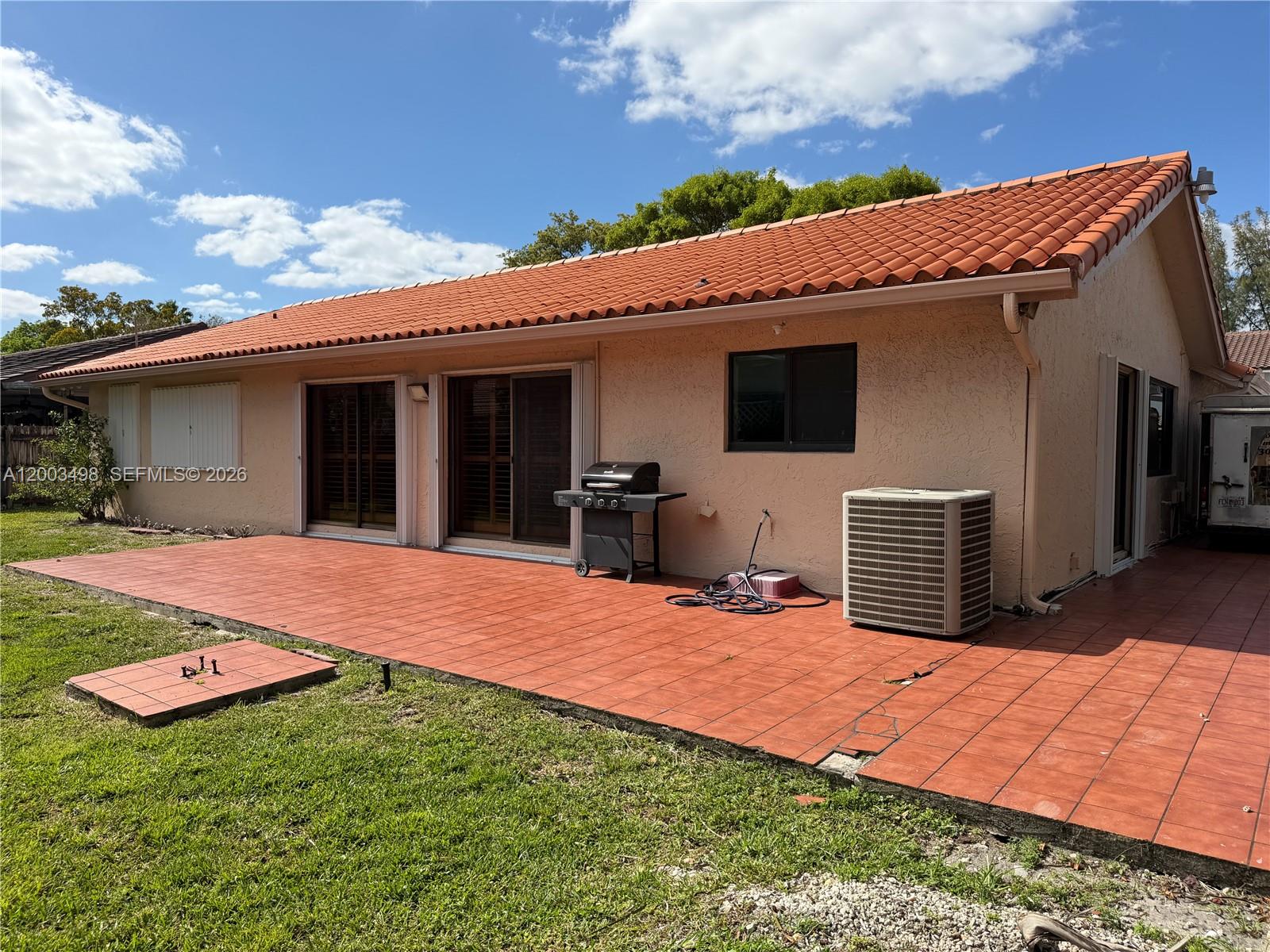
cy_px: 476
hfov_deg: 71.6
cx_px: 635
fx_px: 881
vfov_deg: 56.8
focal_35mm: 24
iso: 80
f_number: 1.78
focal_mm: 6.76
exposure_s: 1/4673
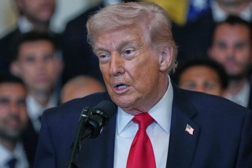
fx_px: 2100
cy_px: 84
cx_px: 126
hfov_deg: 6.9
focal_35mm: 300
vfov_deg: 4.6
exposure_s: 1/500
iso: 5000
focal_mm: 200
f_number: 2.8
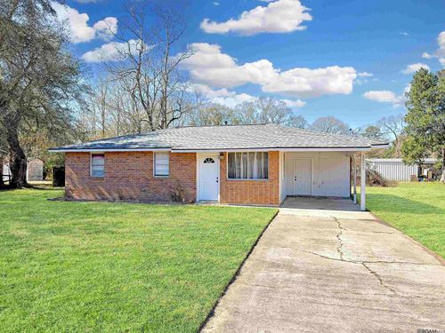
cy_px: 166
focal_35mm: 24
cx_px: 222
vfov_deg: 56.8
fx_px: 309
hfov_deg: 71.6
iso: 64
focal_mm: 6.76
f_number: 1.78
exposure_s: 1/1905
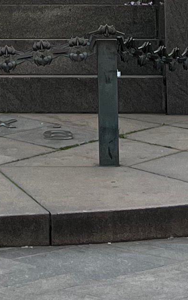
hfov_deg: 7.5
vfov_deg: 10.7
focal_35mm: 175
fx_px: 1434
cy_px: -348
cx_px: -2
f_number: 1.5
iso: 50
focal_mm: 5.7
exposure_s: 1/1029
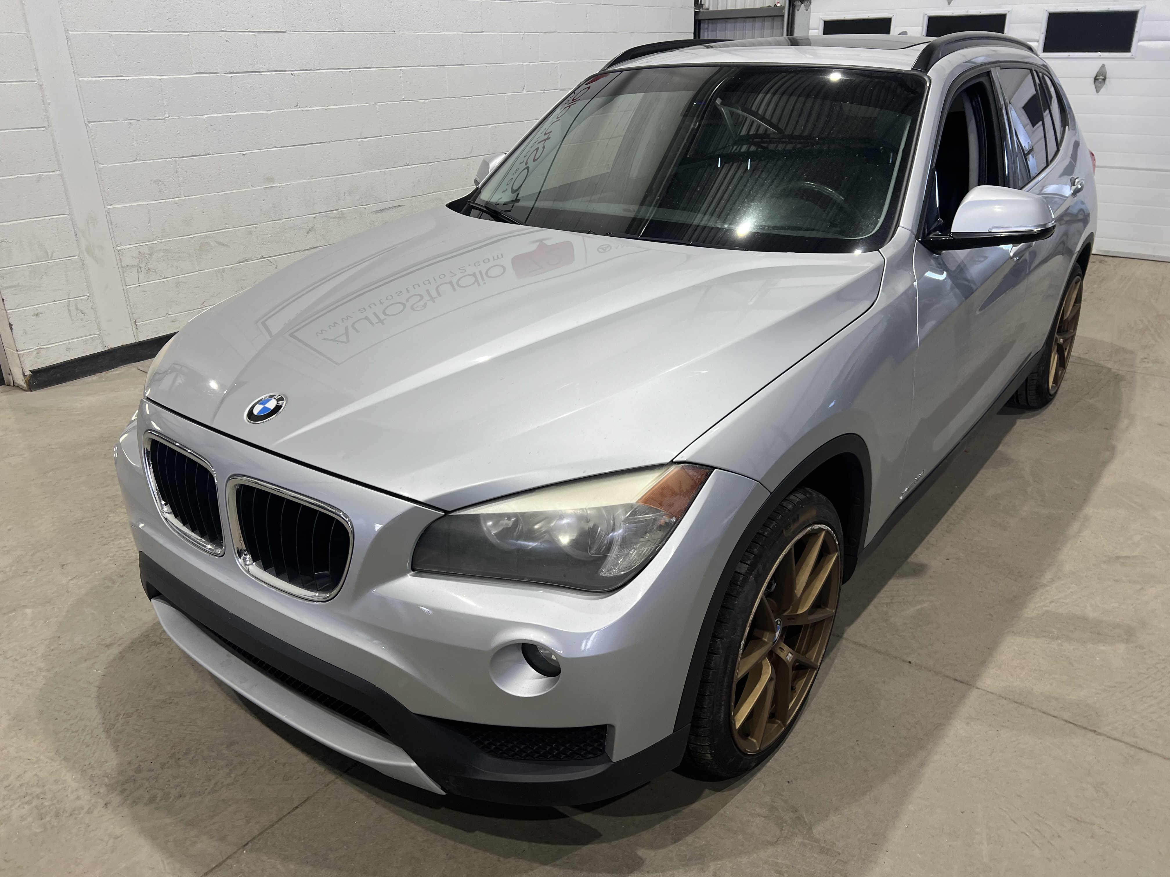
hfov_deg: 67.3
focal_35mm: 26
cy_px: 438
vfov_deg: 53.1
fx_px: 879
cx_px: 585
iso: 50
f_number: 1.5
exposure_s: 1/120
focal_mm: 5.7
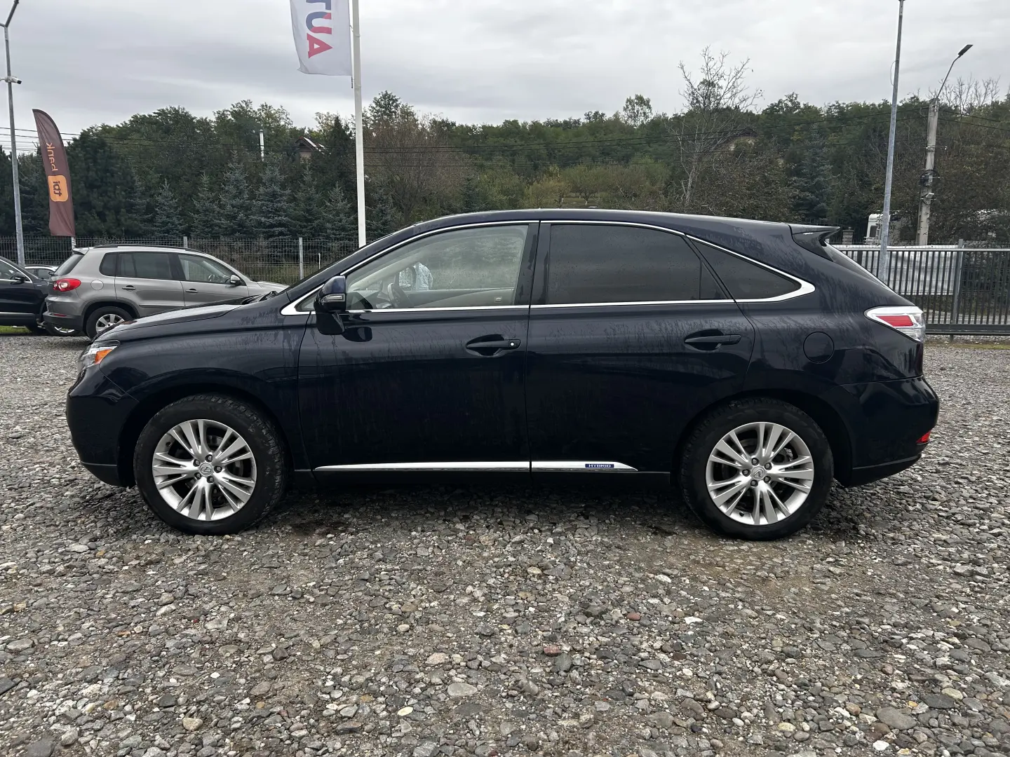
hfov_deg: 67.3
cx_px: 505
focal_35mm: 26
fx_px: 759
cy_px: 378
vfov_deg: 53.1
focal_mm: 5.7
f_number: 1.5
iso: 50
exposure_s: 1/621
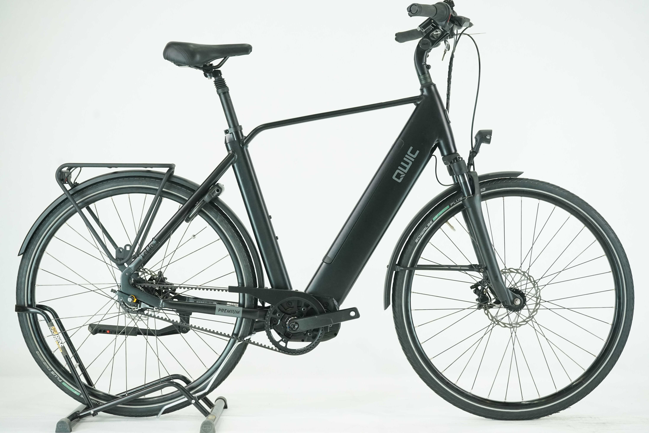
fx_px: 1118
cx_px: 324
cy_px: 216
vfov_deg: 21.9
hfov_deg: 32.4
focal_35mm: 62
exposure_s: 1/200
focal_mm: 62
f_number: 7.1
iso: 3200
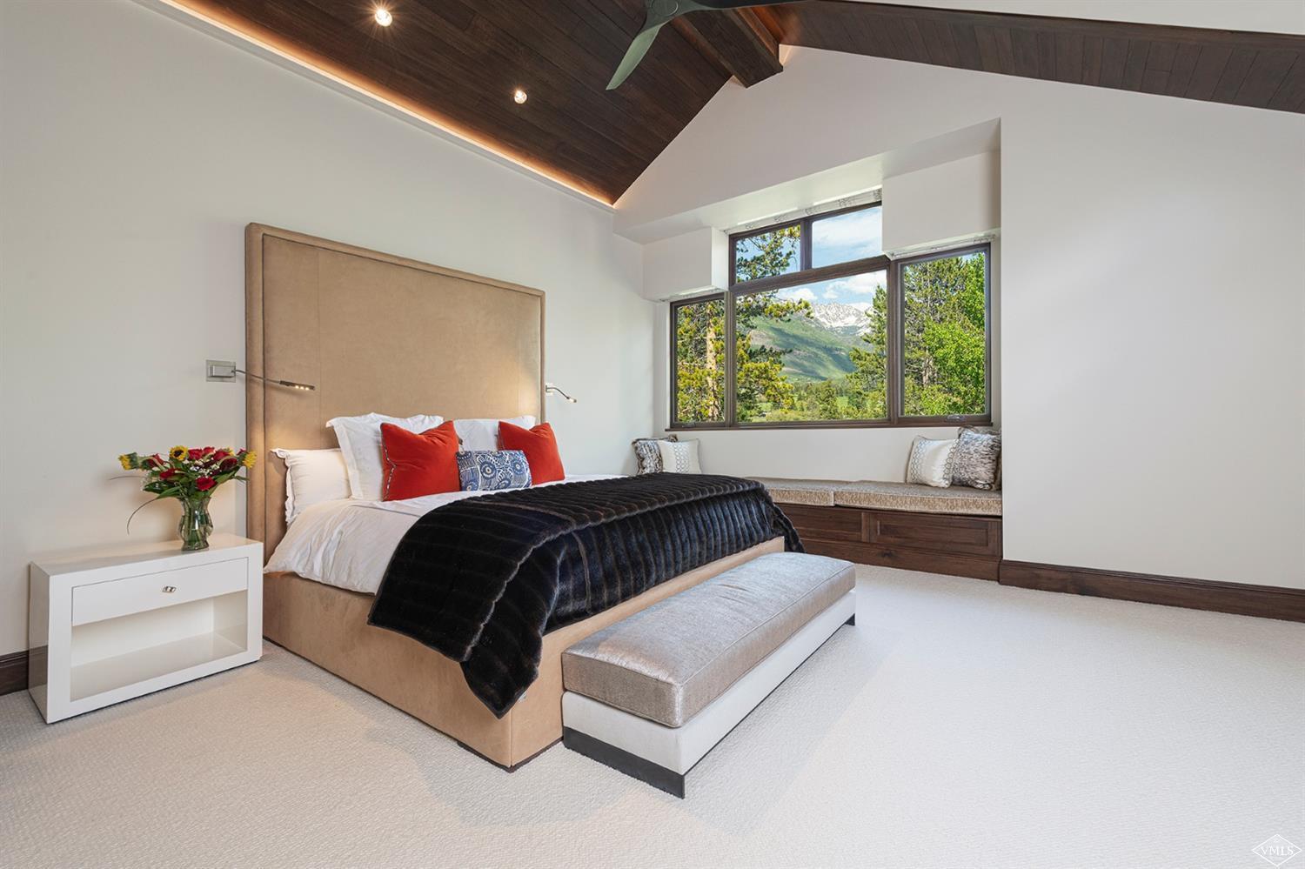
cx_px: 652
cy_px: 434
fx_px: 544
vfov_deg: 77.3
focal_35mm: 15
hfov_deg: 100.4
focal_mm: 15
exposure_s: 1/10
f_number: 11
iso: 400
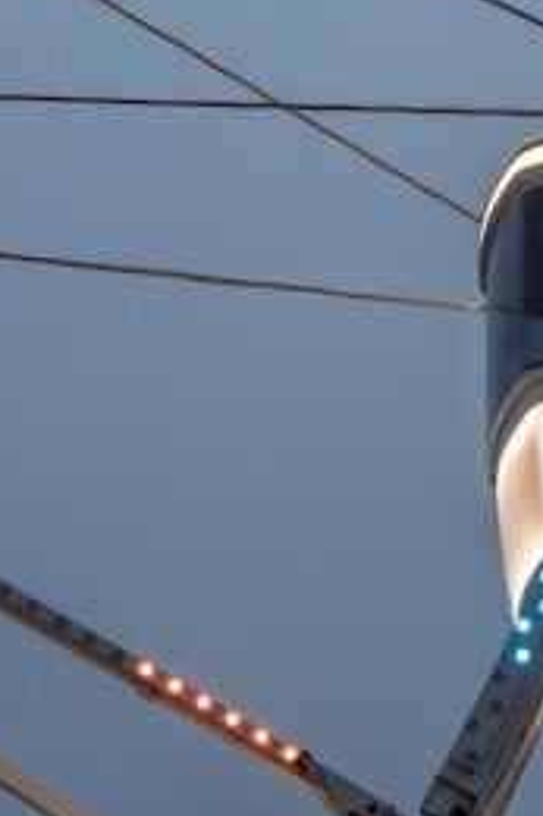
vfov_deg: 7.2
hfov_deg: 4.9
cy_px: -596
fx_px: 6336
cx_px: 380
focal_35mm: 280
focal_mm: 65.4
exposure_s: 1/80
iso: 320
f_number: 2.8
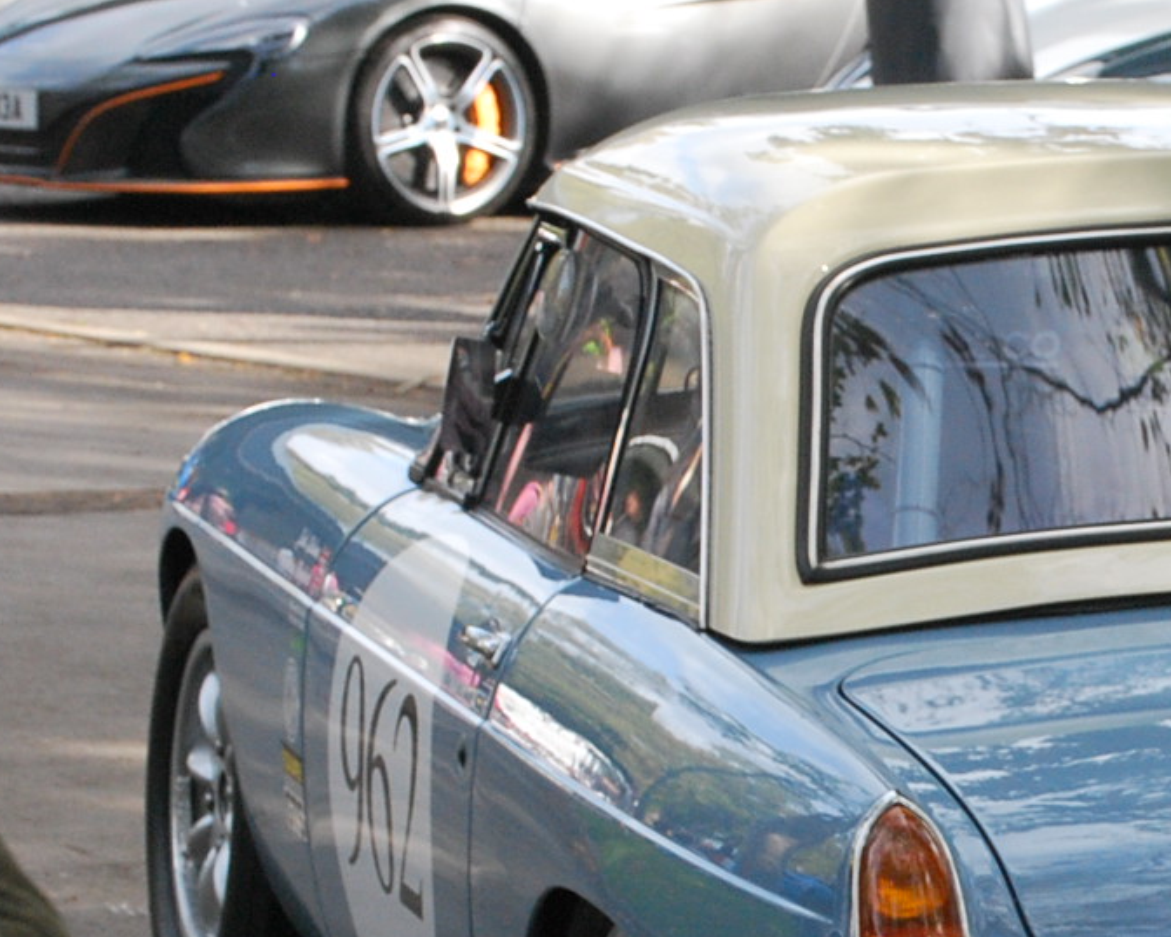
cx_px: 1272
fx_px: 7743
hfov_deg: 8.6
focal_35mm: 223
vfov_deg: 6.9
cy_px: 791
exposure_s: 1/320
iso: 800
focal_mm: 55
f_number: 9
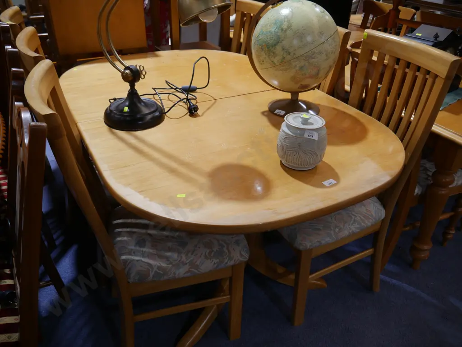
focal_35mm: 28
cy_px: 174
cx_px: 231
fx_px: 374
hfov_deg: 63.4
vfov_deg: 49.8
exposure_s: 1/60
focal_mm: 14
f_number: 3.5
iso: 250
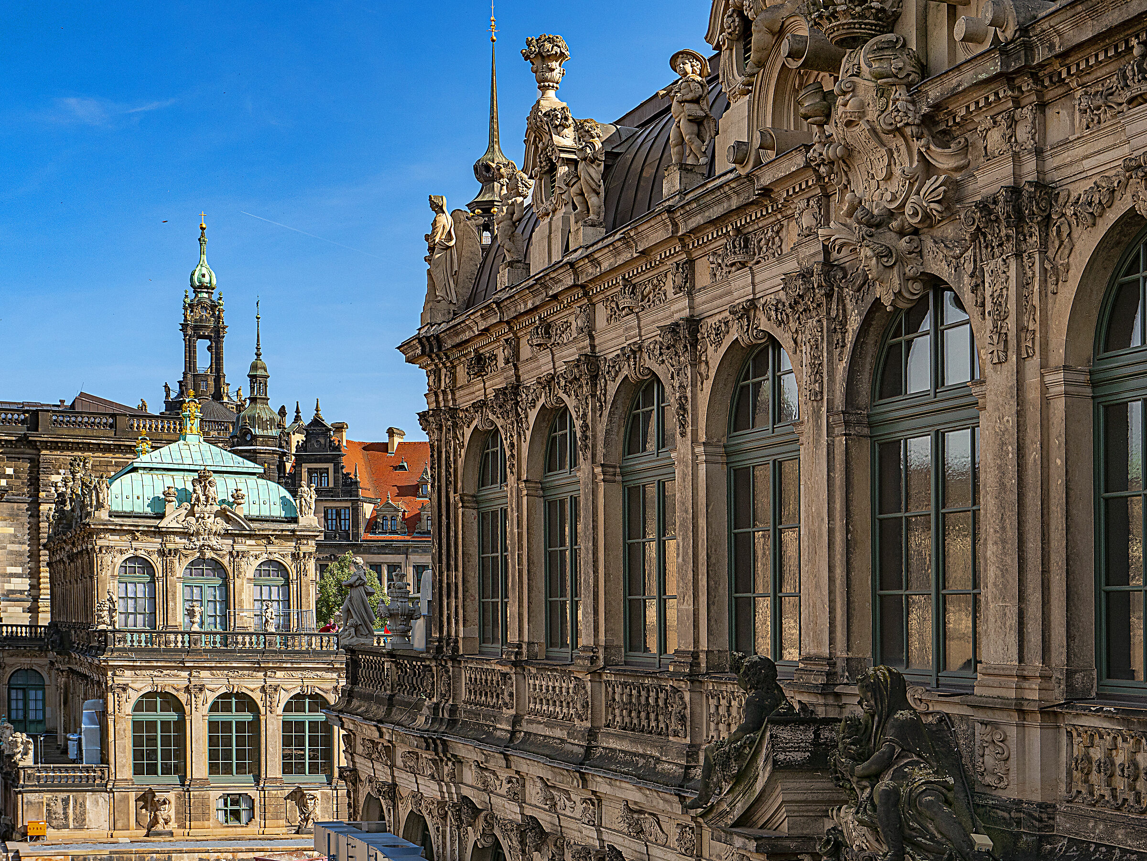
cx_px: 574
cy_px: 430
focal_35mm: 56
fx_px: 1856
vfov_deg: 26.1
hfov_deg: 34.3
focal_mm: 28
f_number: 8
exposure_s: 1/400
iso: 200
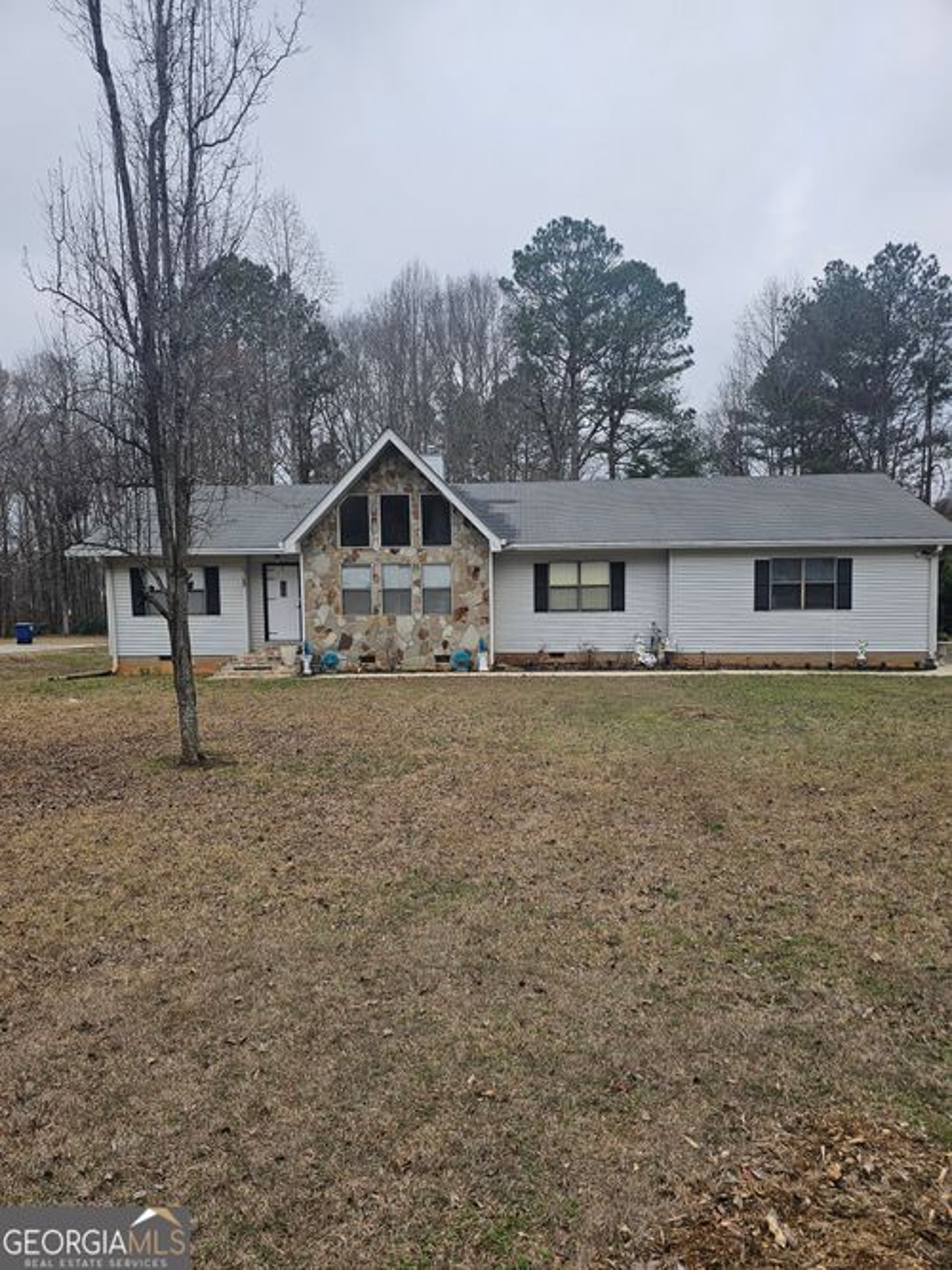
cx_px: 476
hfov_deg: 58.9
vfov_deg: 73.9
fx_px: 844
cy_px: 635
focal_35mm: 23
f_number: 1.7
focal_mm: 6.3
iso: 10
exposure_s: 1/596
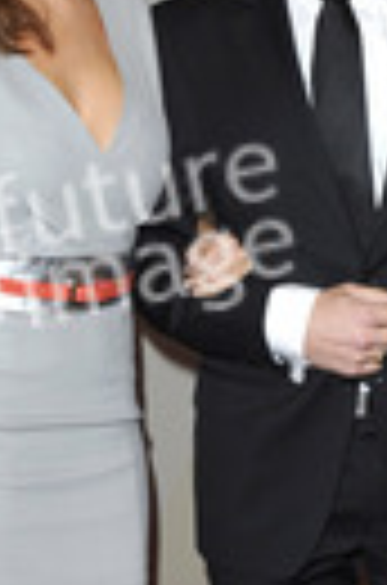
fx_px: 1702
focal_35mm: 105
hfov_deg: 13.0
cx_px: 194
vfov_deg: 19.3
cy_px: 477
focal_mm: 34
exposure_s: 1/160
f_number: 5.6
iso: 640
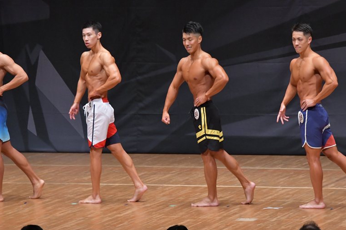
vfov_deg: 5.3
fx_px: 2488
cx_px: 173
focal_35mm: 259
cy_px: 116
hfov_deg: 8.0
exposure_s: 1/400
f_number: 5.6
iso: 6400
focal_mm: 170
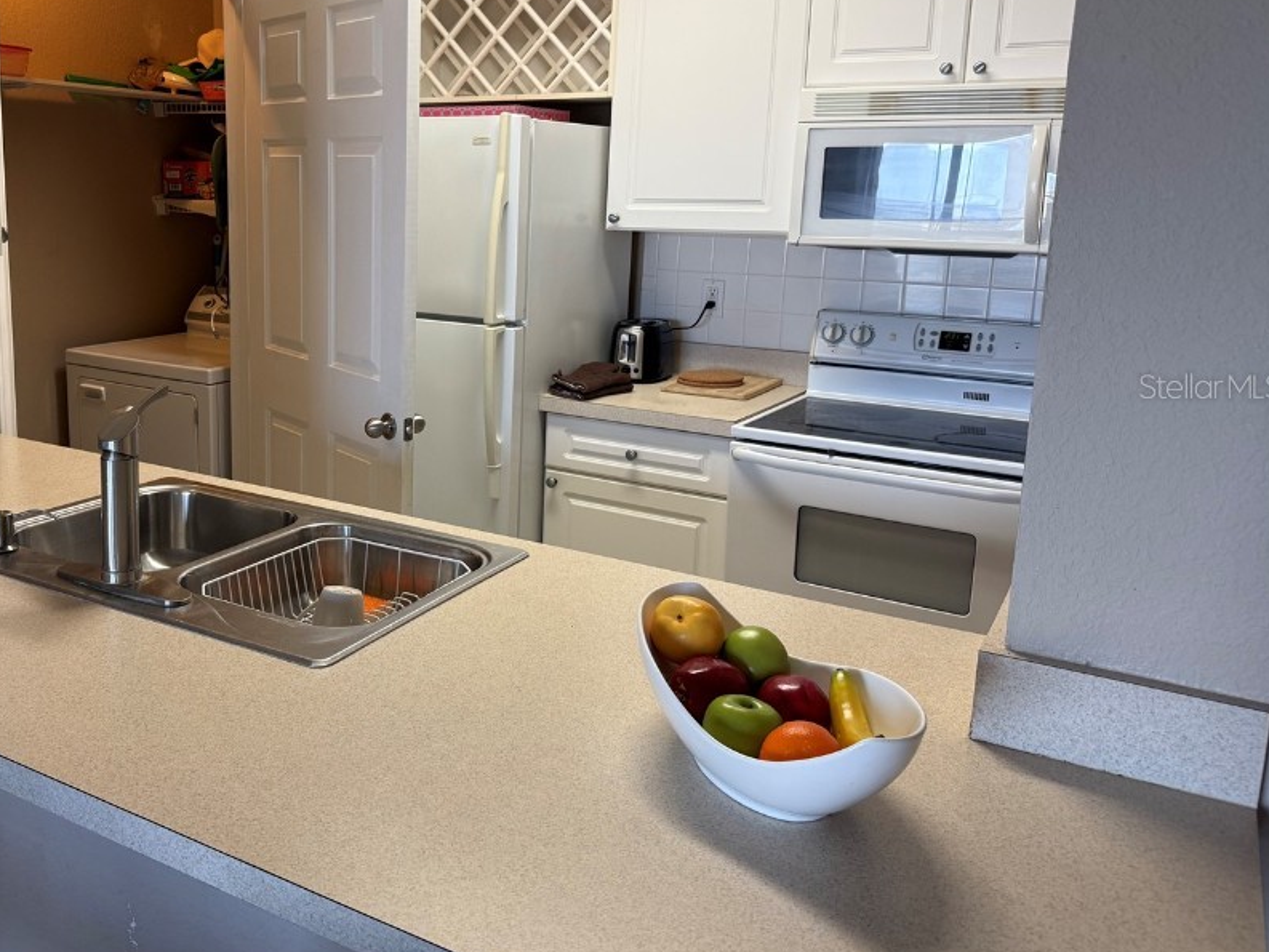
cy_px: 386
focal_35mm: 31
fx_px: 1137
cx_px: 470
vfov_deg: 45.2
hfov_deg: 57.6
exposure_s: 1/120
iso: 160
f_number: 1.78
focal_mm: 6.76
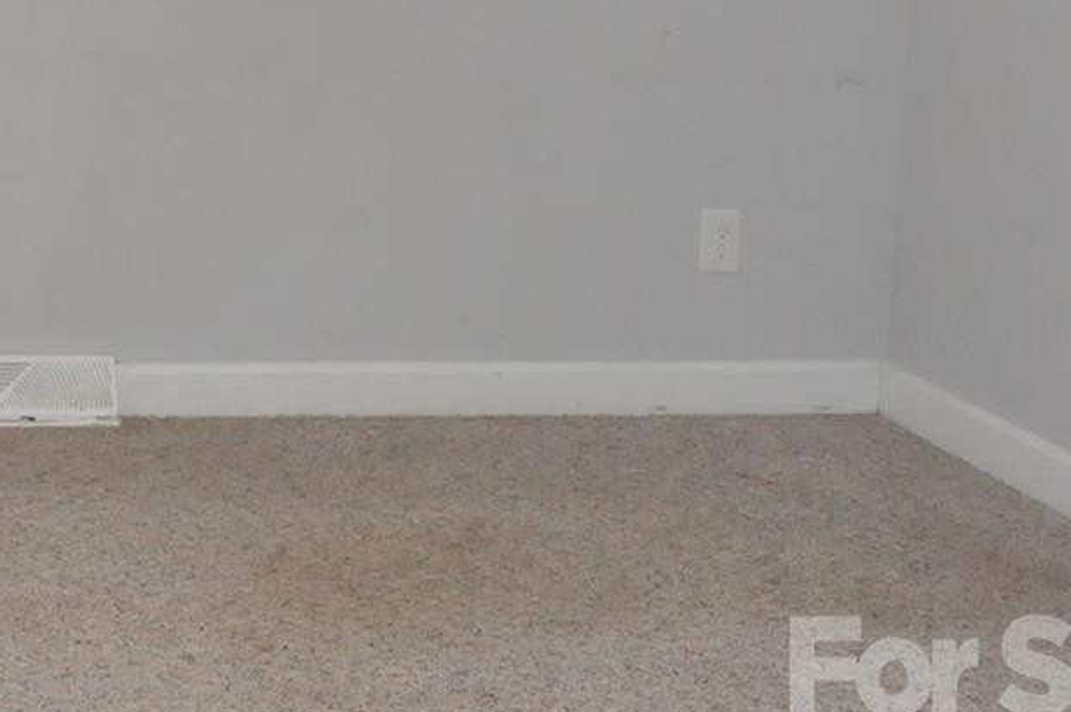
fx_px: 2080
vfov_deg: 18.0
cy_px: -243
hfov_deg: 24.2
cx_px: -422
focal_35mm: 70
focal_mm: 14
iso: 2000
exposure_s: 1/60
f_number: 7.1
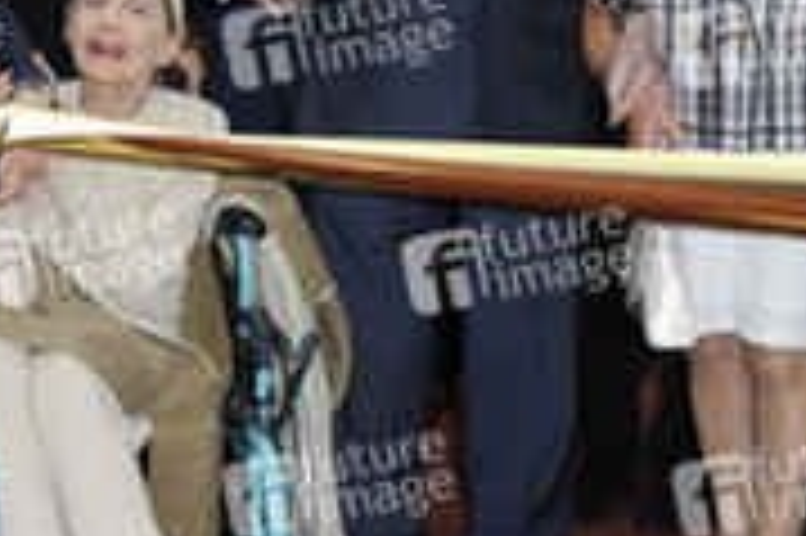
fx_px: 3825
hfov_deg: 11.9
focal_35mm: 171
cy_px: 149
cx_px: -52
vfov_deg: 8.0
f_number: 7.1
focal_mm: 68
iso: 400
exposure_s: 1/160
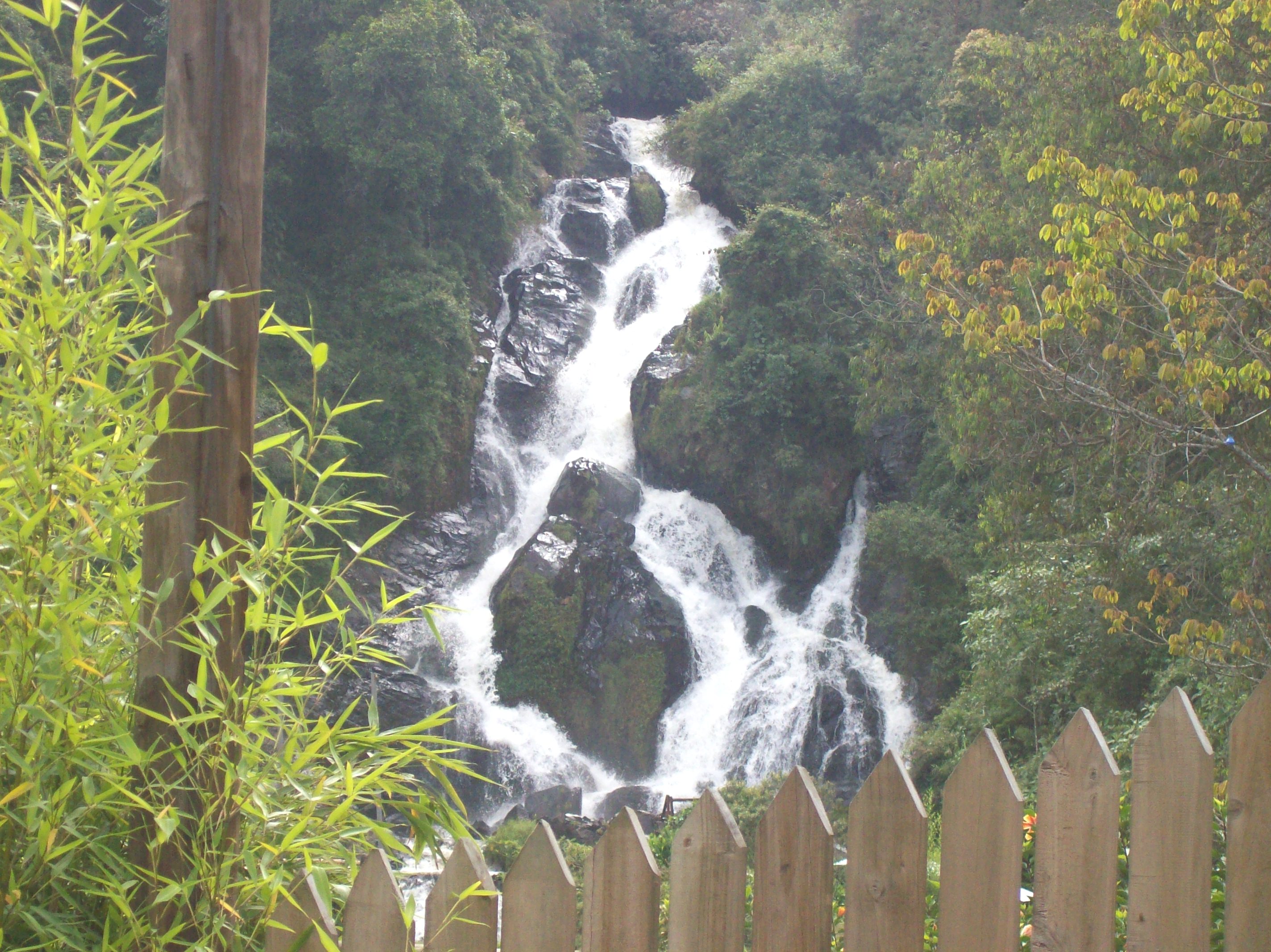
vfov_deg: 13.7
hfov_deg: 18.2
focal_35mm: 108
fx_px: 3964
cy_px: 476
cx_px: 636
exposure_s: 1/300
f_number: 4.8
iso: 200
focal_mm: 18
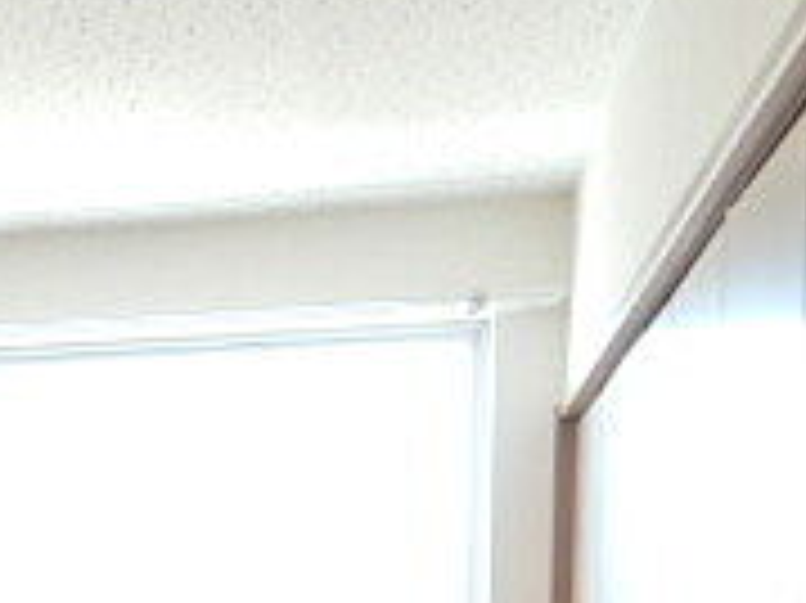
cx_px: -315
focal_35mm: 86
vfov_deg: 16.1
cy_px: 832
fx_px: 2001
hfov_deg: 20.3
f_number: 2.8
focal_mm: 4.3
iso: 125
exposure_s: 1/60
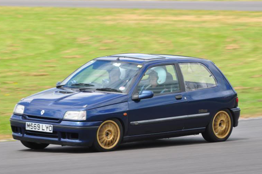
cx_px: 133
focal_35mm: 378
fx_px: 2747
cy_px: 90
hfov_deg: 5.5
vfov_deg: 3.6
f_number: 10
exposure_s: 1/250
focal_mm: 240
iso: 200
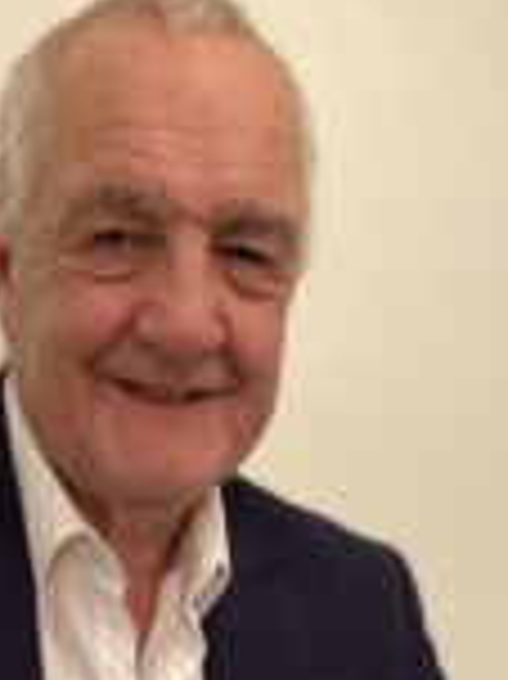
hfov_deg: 21.2
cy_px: 811
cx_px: 193
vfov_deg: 25.4
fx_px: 1352
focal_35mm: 69
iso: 400
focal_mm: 4.25
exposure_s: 1/50
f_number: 1.8
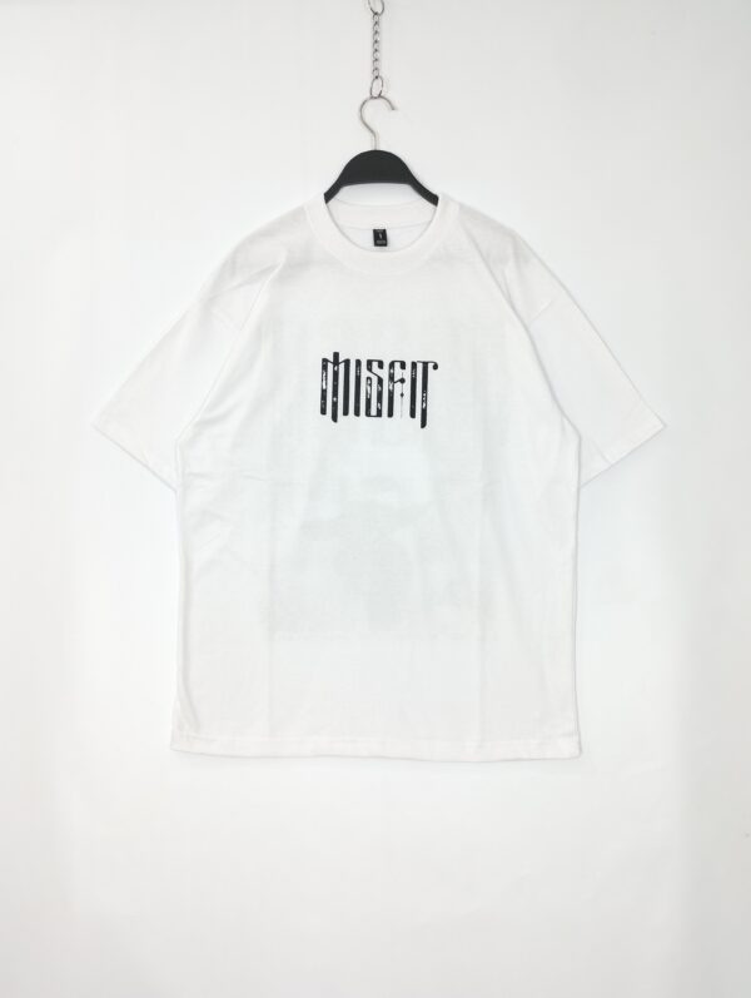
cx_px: 376
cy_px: 499
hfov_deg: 49.9
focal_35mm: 28
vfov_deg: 63.4
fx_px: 808
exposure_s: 1/15
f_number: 1.8
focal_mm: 4.27
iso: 100
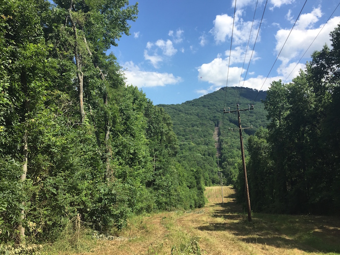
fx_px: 285
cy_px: 128
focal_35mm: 29
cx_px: 170
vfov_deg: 48.2
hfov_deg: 61.7
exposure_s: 1/1799
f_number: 2.2
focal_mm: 4.15
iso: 32
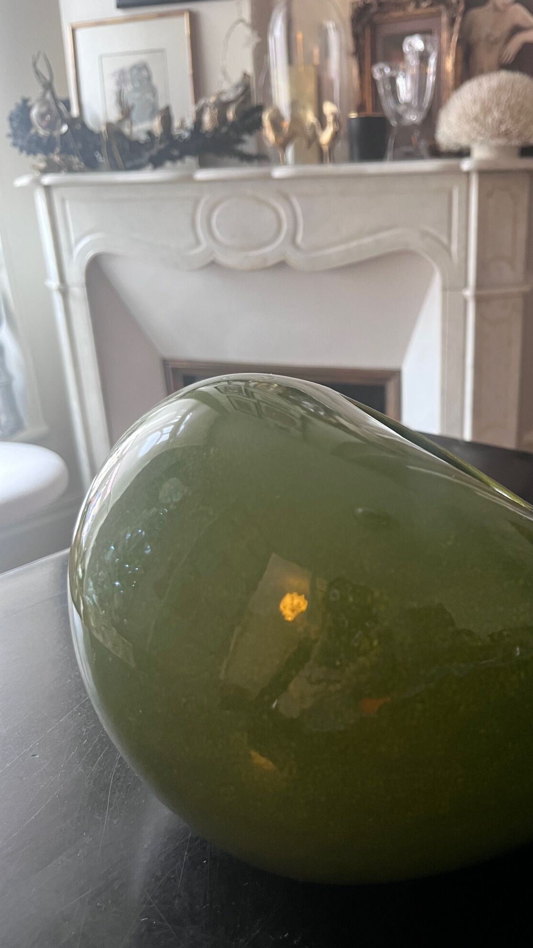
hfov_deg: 39.6
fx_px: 728
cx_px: 362
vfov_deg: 66.1
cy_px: 473
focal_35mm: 29
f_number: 1.6
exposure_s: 1/33
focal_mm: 5.1
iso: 400
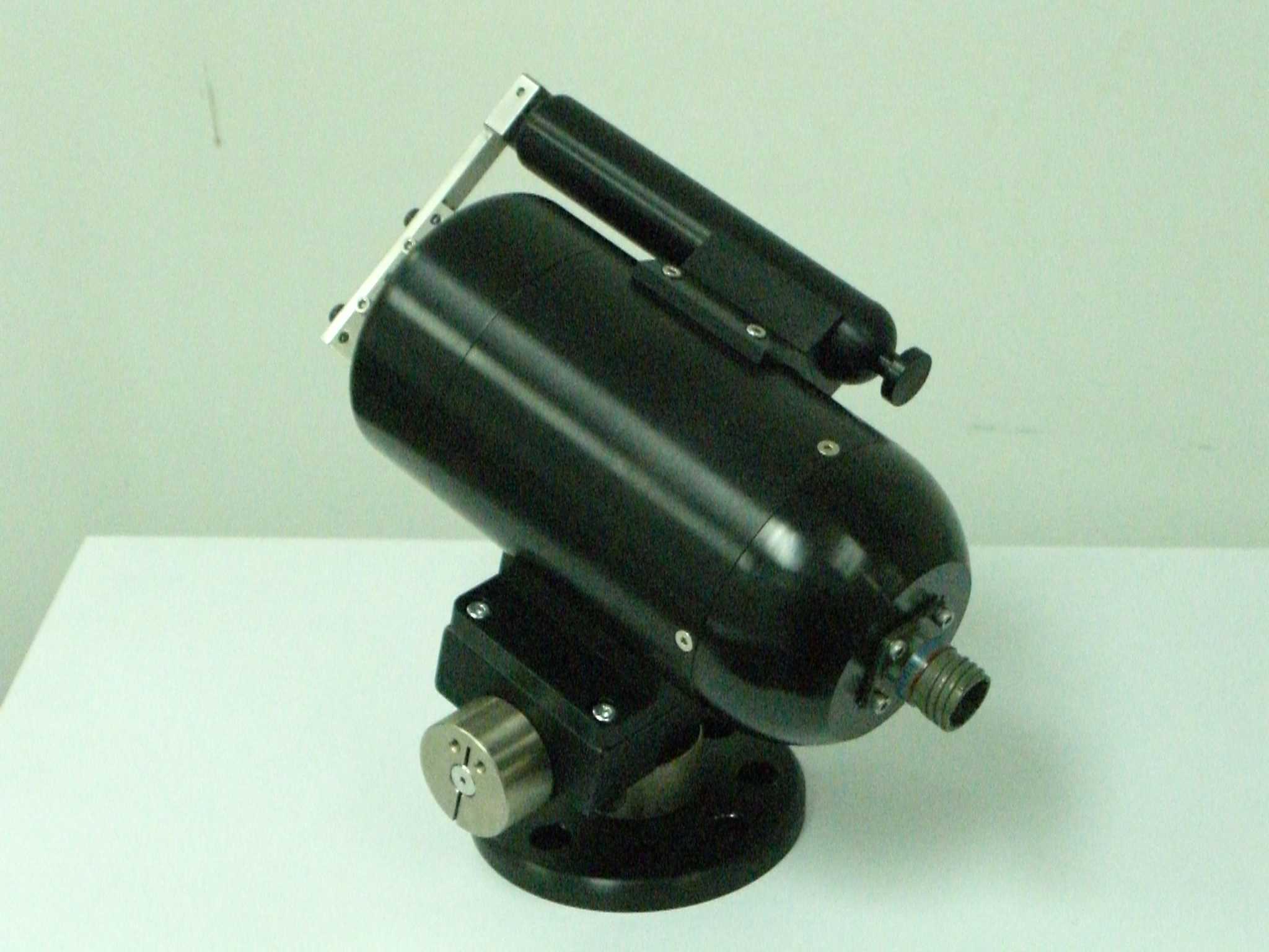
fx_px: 2933
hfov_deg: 24.4
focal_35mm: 80
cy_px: 476
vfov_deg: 18.4
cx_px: 634
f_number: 4.4
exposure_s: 1/100
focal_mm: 16.6
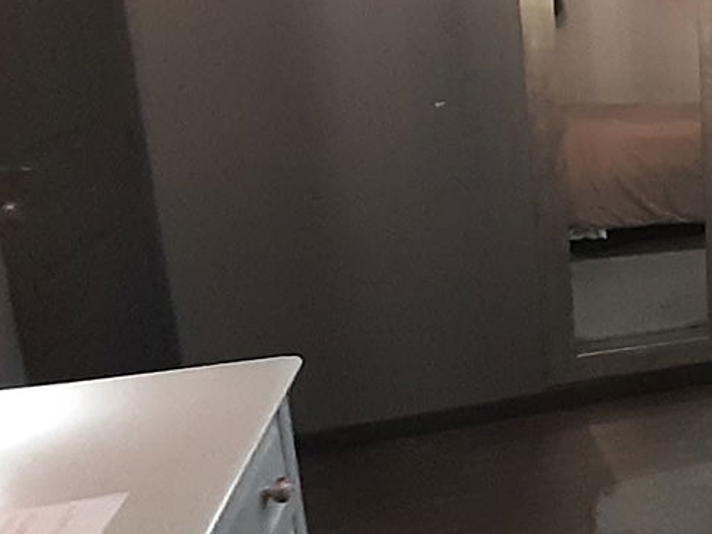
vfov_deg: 33.4
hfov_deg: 28.7
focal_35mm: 43
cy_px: 193
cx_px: 1058
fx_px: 884
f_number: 2.2
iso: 500
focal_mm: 1.13
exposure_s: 1/25
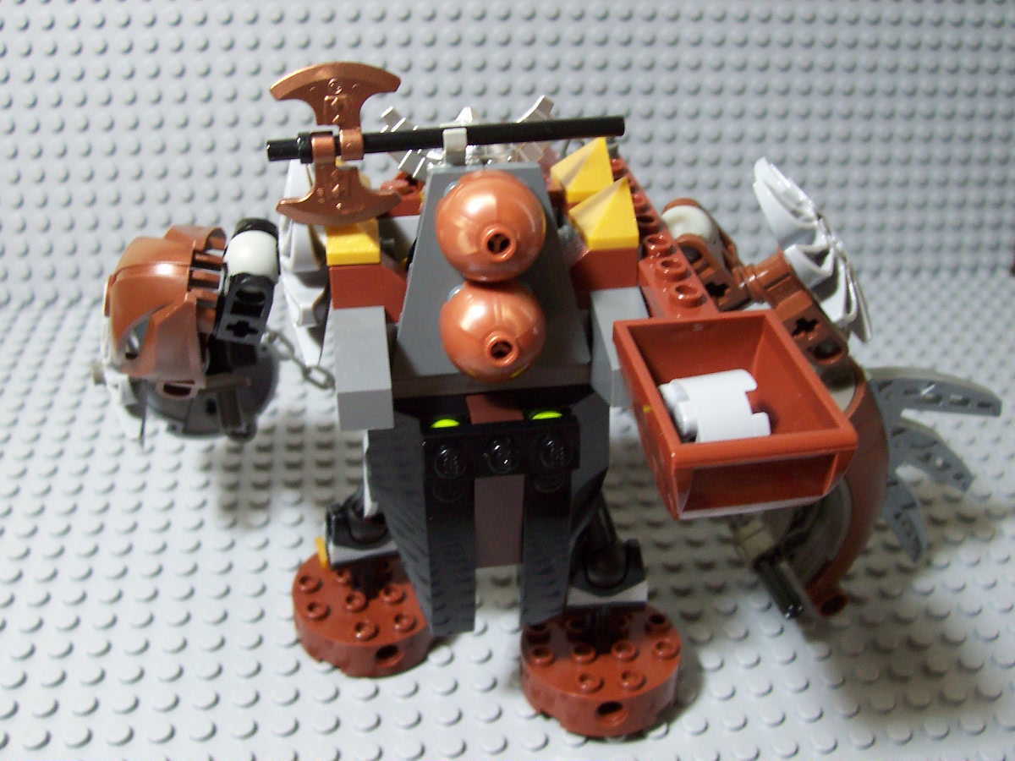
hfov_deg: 50.1
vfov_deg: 38.7
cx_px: 508
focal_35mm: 37
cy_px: 380
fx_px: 1085
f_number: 2.8
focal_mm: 5.6
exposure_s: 1/20
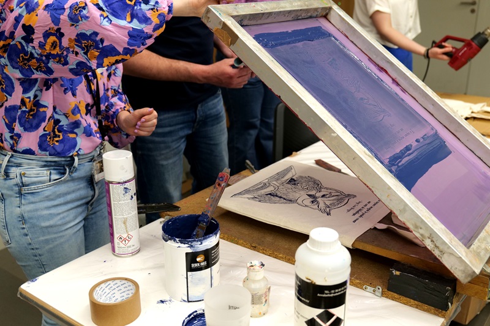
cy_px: 163
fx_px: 517
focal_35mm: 38
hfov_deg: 50.7
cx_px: 245
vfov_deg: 35.0
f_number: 4.7
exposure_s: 1/60
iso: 1600
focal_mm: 38
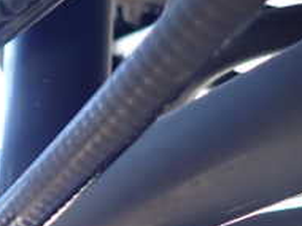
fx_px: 688
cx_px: 75
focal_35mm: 79
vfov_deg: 17.7
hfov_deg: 24.5
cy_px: 277
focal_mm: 4.5
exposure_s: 1/60
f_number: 2
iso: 200
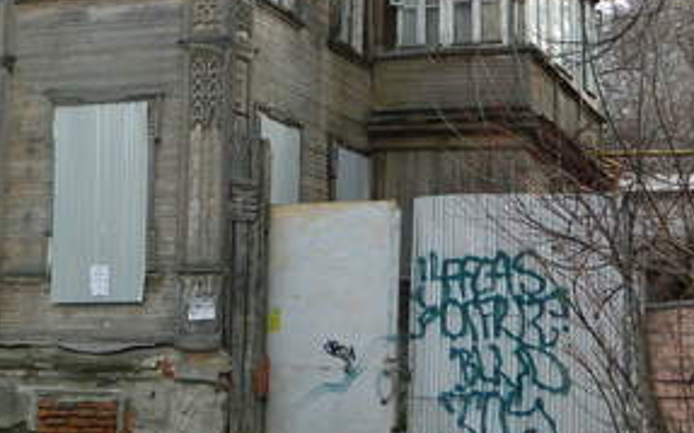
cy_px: 100
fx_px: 1645
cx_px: 154
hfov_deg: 23.5
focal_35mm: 87
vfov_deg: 14.9
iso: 220
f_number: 3.5
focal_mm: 7.3
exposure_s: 1/320
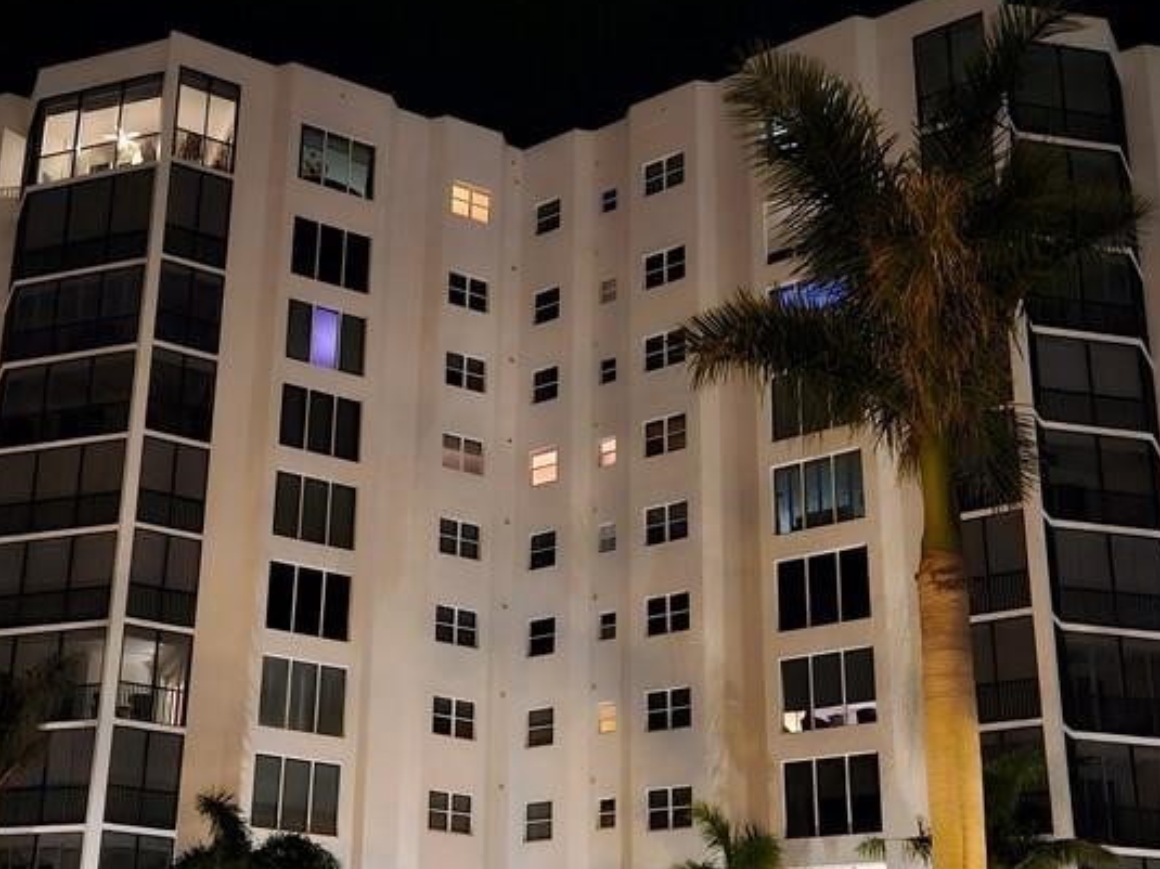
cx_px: 442
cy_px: 663
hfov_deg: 42.7
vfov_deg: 32.2
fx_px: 1474
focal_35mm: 44
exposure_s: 1/15
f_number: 1.8
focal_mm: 5.4
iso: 1600
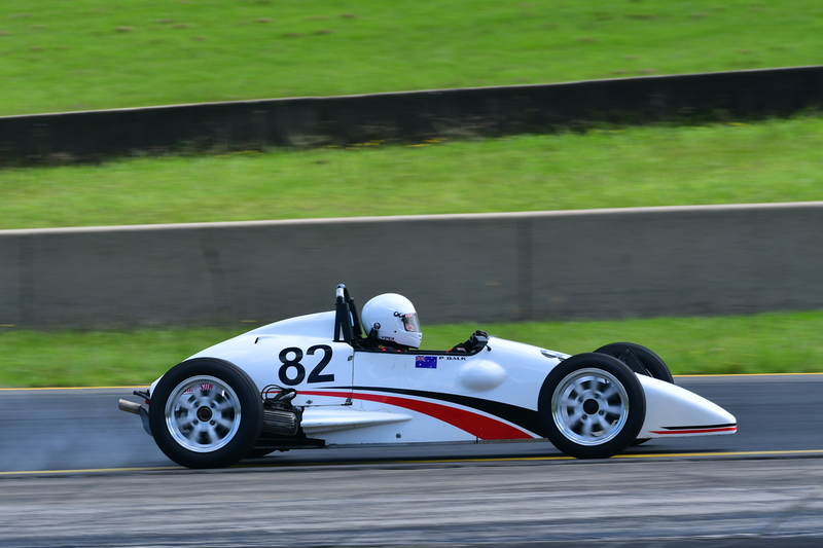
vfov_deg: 4.2
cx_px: 412
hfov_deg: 6.2
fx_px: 7542
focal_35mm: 330
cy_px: 274
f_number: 8
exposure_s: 1/320
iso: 200
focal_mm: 220
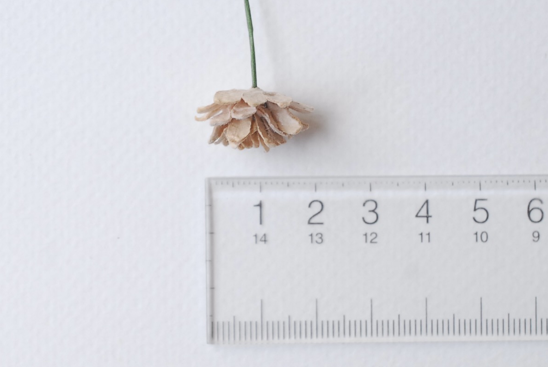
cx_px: 231
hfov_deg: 20.8
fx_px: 1493
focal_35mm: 98
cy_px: 218
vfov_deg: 14.0
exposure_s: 1/160
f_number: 6.3
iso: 640
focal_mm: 40
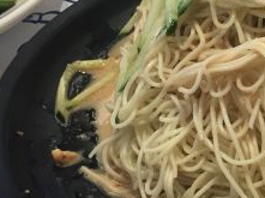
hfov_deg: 19.9
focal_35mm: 92
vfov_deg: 16.0
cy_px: 80
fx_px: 703
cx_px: 329
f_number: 2.2
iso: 32
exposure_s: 1/33
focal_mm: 4.15
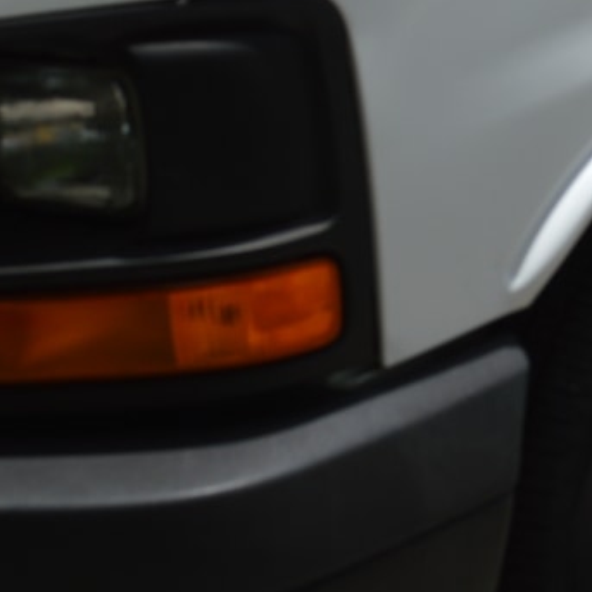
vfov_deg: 12.6
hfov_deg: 12.4
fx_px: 2593
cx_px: 870
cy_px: -162
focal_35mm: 134
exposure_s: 1/320
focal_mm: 24
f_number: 9
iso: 100
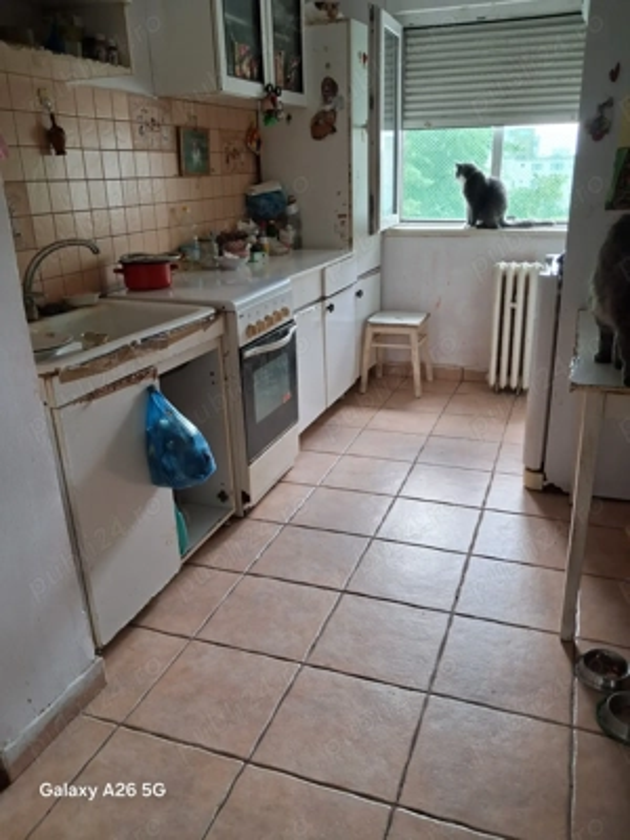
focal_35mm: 27
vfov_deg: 65.3
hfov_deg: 51.4
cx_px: 315
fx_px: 655
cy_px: 420
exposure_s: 1/100
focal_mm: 4
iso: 160
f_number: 1.8
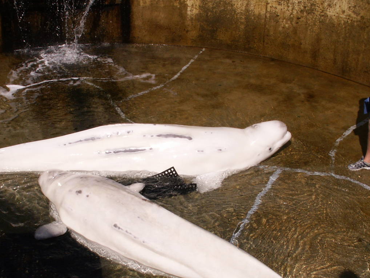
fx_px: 588
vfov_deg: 26.5
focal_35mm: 55
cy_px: 176
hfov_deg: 34.9
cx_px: 169
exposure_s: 1/320
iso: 50
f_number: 8
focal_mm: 5.86
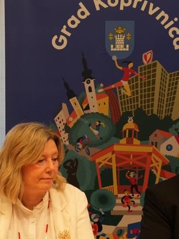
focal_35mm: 112
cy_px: 165
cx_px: 18
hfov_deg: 13.1
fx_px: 772
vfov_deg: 17.5
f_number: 5.6
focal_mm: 46
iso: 1250
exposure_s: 1/200
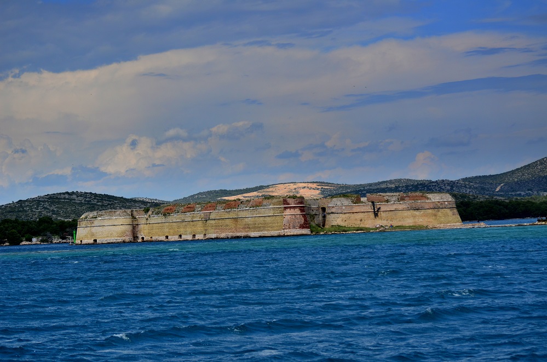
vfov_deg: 13.0
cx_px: 274
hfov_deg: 19.5
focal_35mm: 105
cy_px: 181
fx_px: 1592
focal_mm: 70
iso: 400
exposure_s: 1/4000
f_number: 4.5
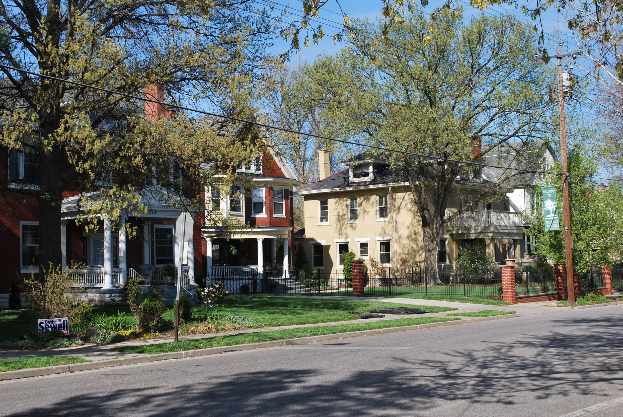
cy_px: 208
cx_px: 312
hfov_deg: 38.8
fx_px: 884
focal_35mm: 51
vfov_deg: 26.6
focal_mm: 34
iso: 100
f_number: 8
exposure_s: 1/250
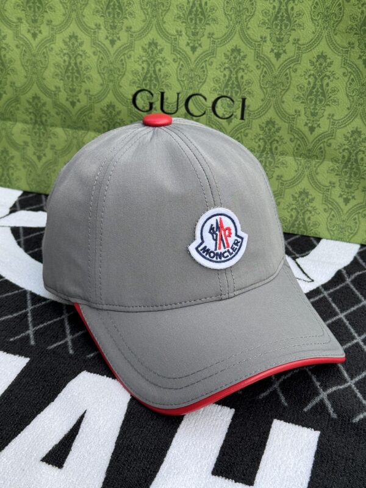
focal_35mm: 48
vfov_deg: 39.7
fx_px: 677
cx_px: 183
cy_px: 244
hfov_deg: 30.3
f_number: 1.78
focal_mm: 6.76
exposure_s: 1/1366
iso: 64
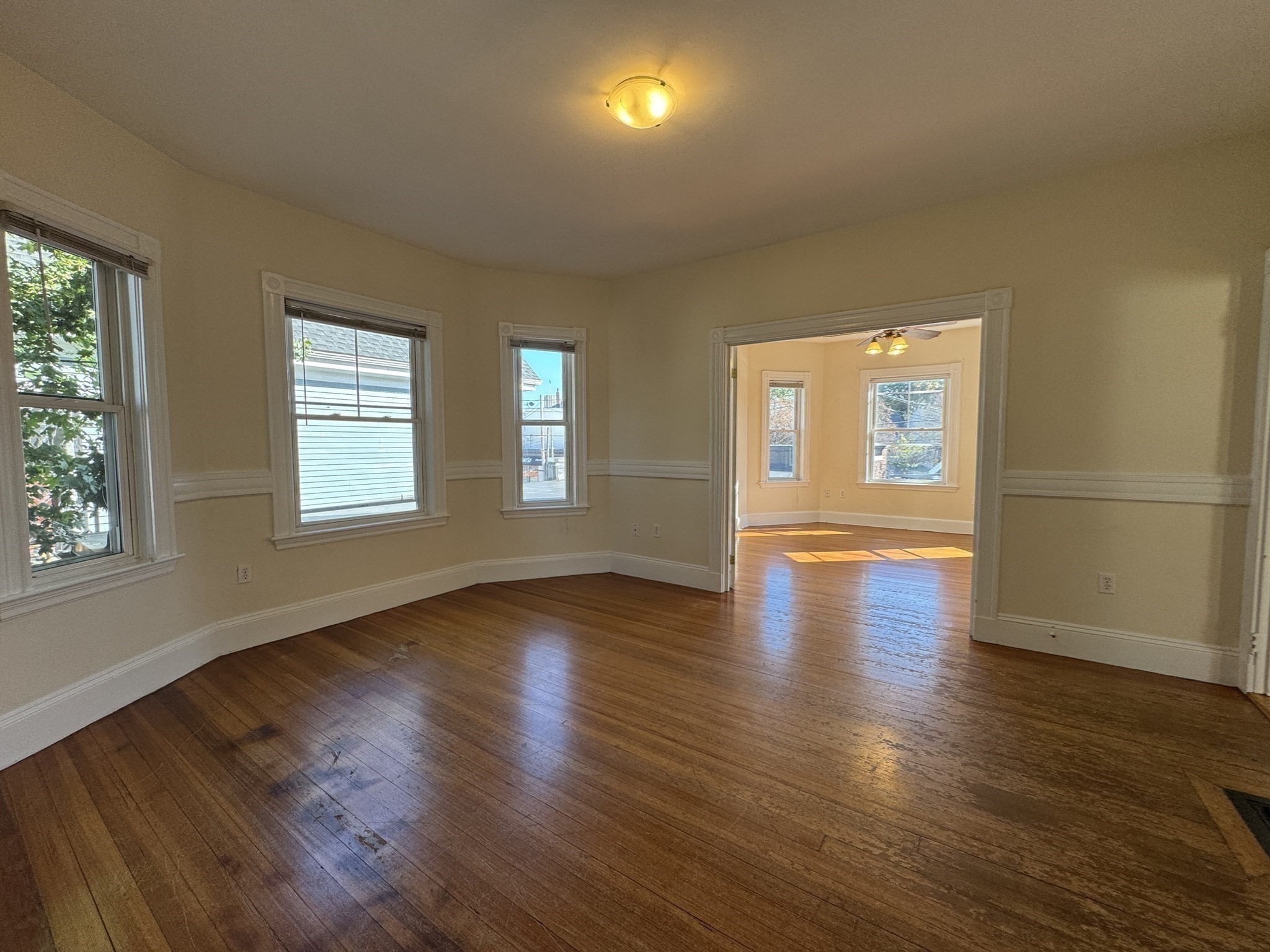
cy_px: 476
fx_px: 514
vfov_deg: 85.7
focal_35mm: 14
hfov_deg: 102.1
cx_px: 635
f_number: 2.2
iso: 80
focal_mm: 2.22
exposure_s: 1/120
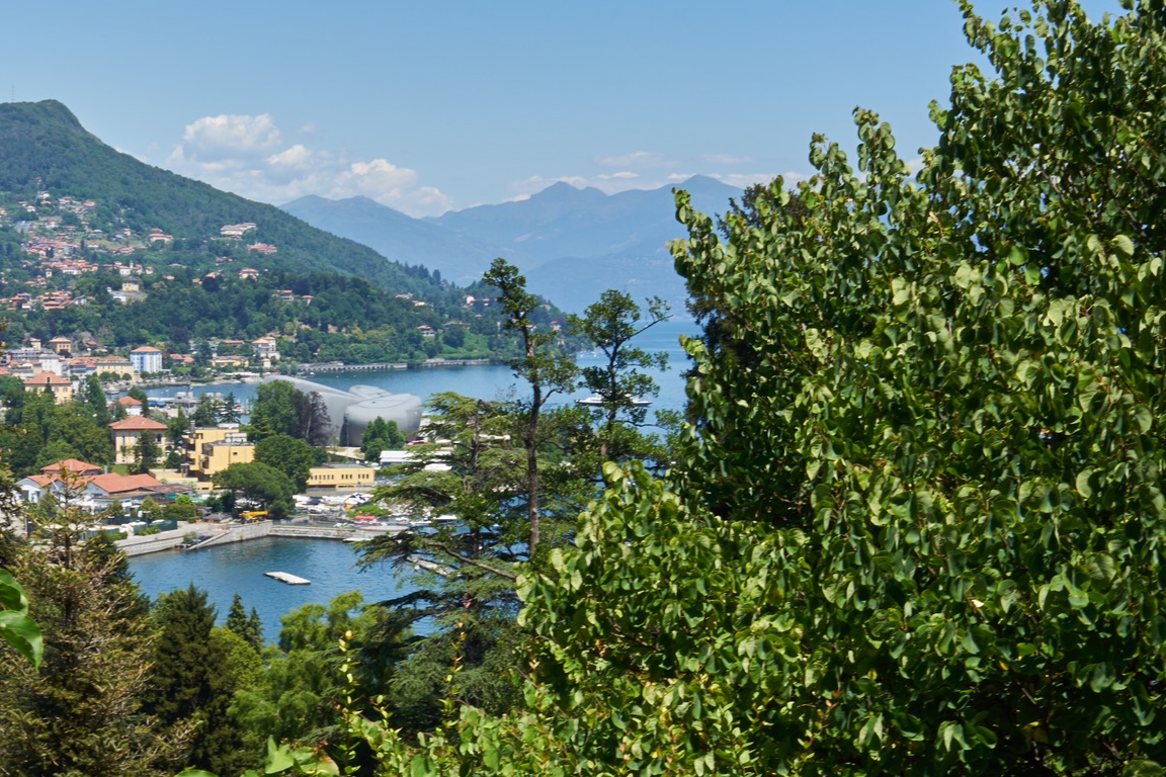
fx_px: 2267
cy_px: 490
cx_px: 204
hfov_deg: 28.1
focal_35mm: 70
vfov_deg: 19.4
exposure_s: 1/25
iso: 50
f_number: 22
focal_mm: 35
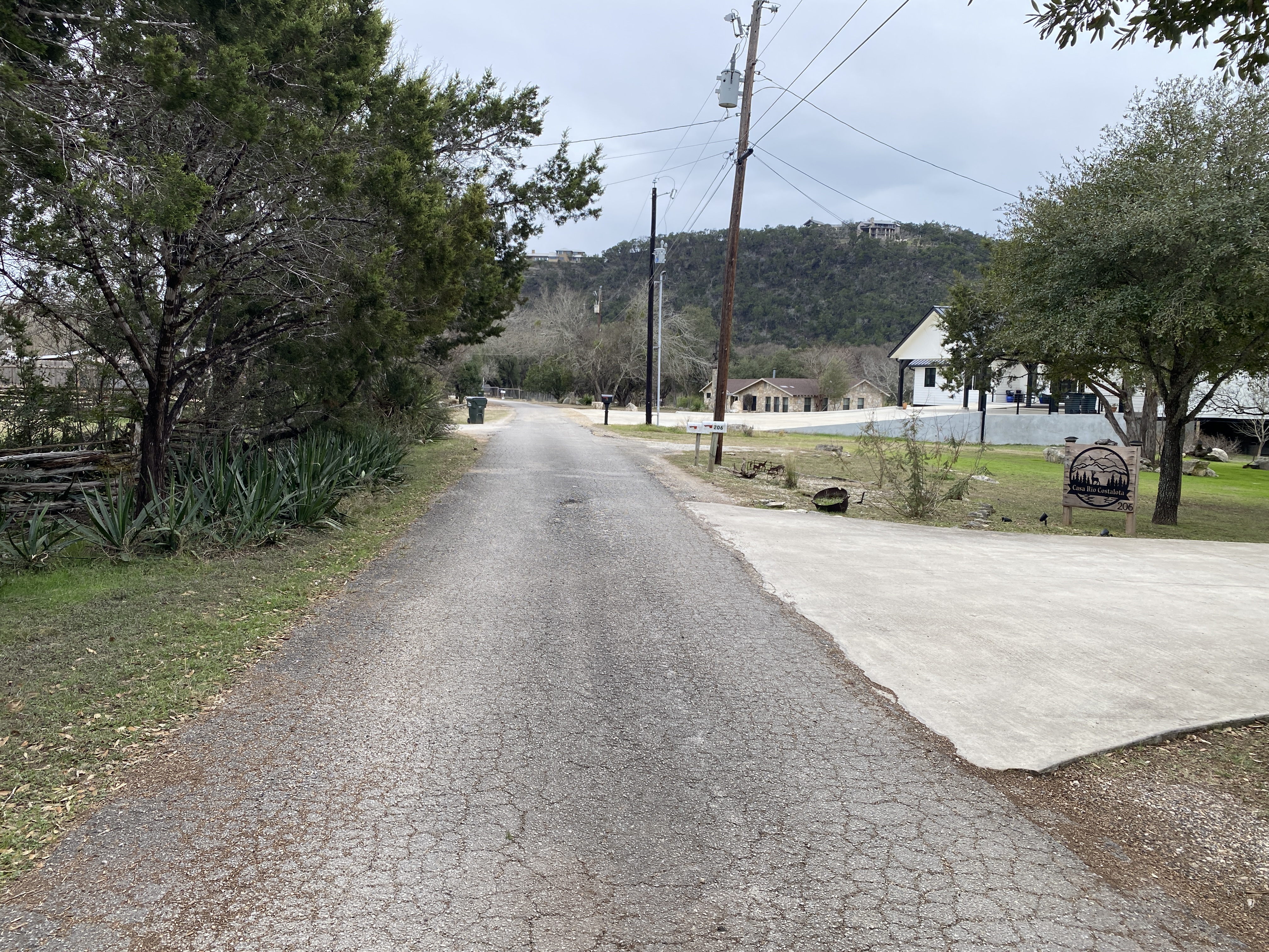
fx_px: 953
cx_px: 634
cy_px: 476
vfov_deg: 53.1
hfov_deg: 67.3
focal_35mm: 26
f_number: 1.8
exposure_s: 1/315
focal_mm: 4.25
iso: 32
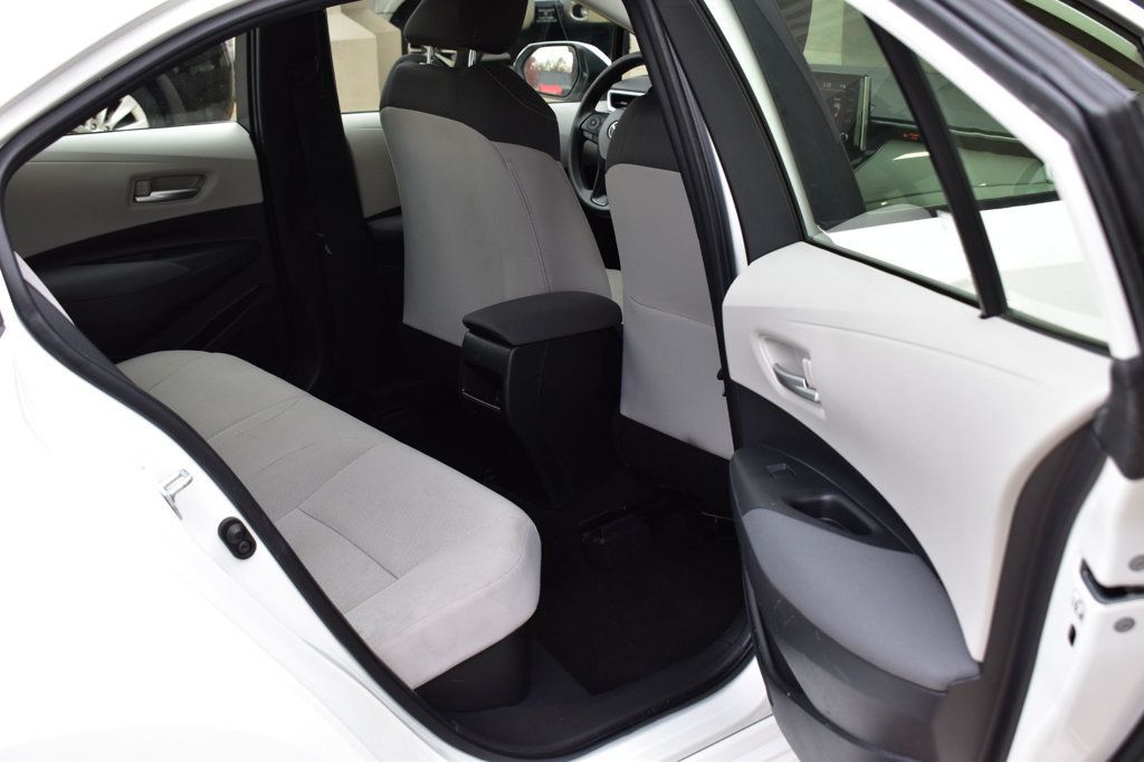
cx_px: 572
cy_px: 381
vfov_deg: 31.9
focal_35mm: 42
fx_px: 1334
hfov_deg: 46.4
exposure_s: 1/30
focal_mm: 28
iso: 400
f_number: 7.1
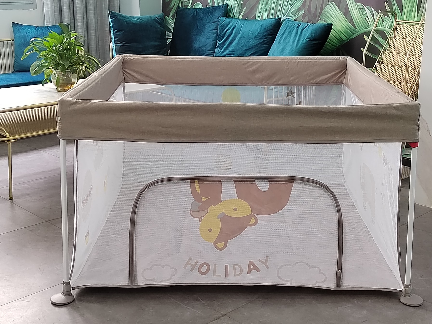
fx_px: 624
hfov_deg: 38.2
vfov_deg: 29.1
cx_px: 229
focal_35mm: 50
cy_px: 147
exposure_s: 1/50
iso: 1088
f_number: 1.9
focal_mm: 5.52
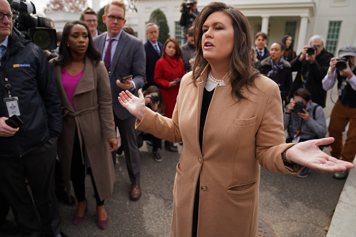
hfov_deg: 71.5
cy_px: 115
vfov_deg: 51.3
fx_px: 247
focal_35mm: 25
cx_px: 173
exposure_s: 1/1250
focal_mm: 24
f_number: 2.8
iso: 125
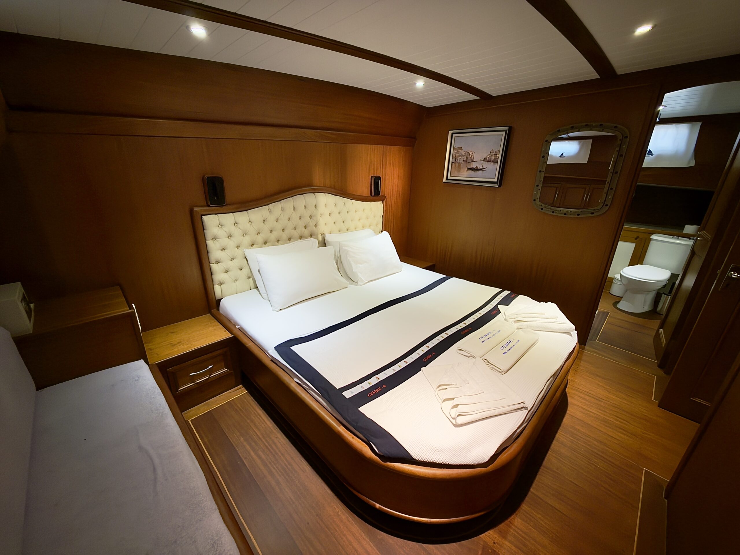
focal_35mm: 14
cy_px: 278
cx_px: 370
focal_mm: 2.22
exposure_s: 1/30
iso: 500
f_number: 2.2
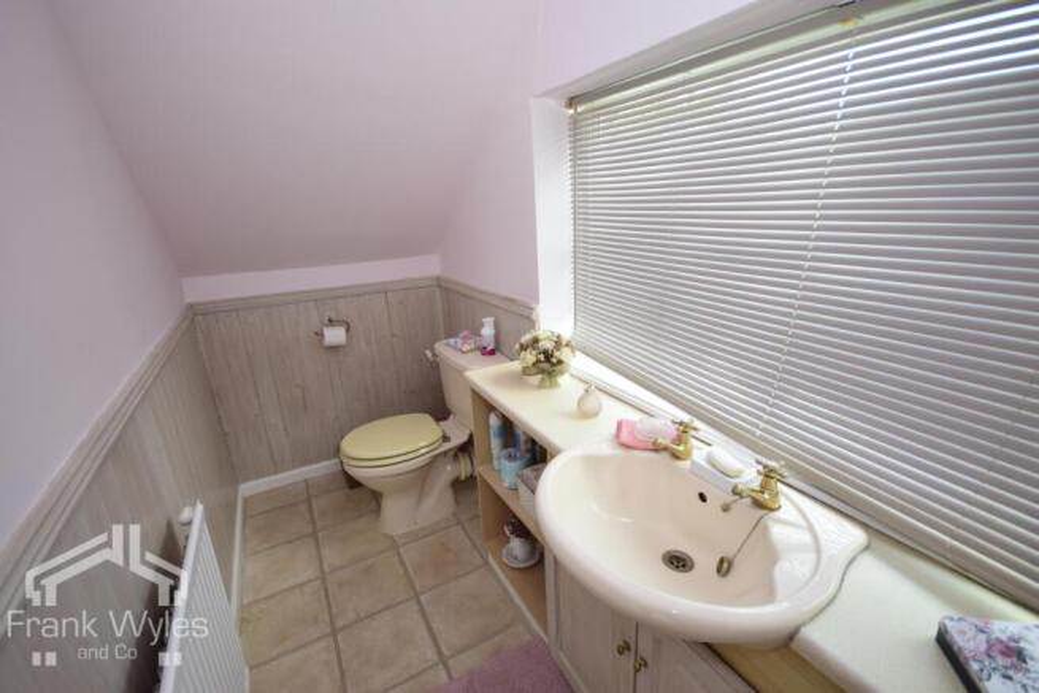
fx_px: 433
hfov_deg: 100.4
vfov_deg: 77.4
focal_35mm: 15
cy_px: 346
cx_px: 520
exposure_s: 1/125
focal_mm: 10
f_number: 4.5
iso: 500
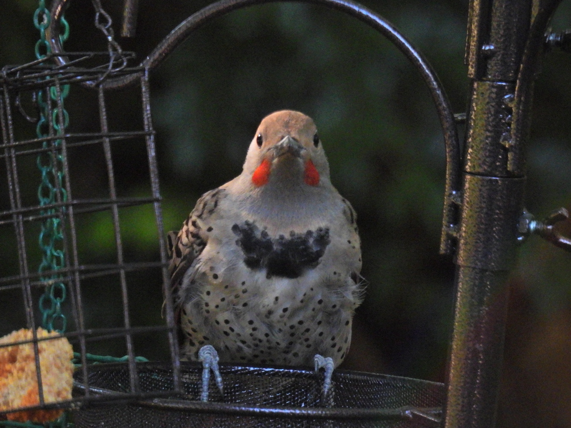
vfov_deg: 1.4
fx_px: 18145
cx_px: 286
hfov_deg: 1.8
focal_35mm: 1100
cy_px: 214
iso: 1250
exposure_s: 1/125
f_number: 5.6
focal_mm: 196
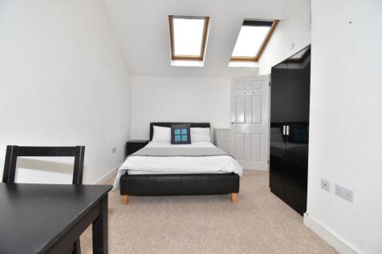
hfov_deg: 100.4
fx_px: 159
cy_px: 127
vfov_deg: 77.3
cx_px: 191
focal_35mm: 15
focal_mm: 10
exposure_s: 1/50
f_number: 6.3
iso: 100
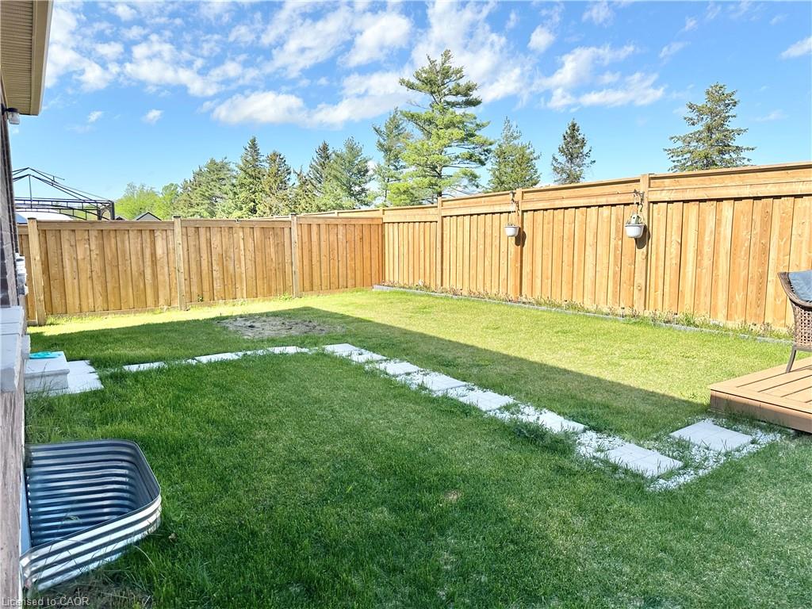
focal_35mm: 24
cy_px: 304
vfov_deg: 56.8
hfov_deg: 71.6
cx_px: 406
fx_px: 563
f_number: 1.78
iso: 80
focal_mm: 6.86
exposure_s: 1/3247
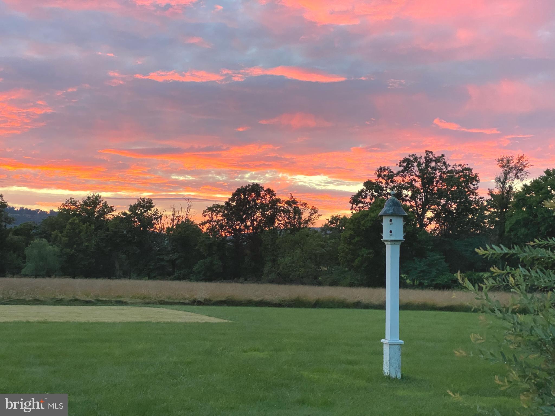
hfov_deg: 36.8
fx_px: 834
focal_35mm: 52
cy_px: 208
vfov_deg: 28.0
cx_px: 278
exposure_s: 1/60
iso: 200
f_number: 2
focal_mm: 6
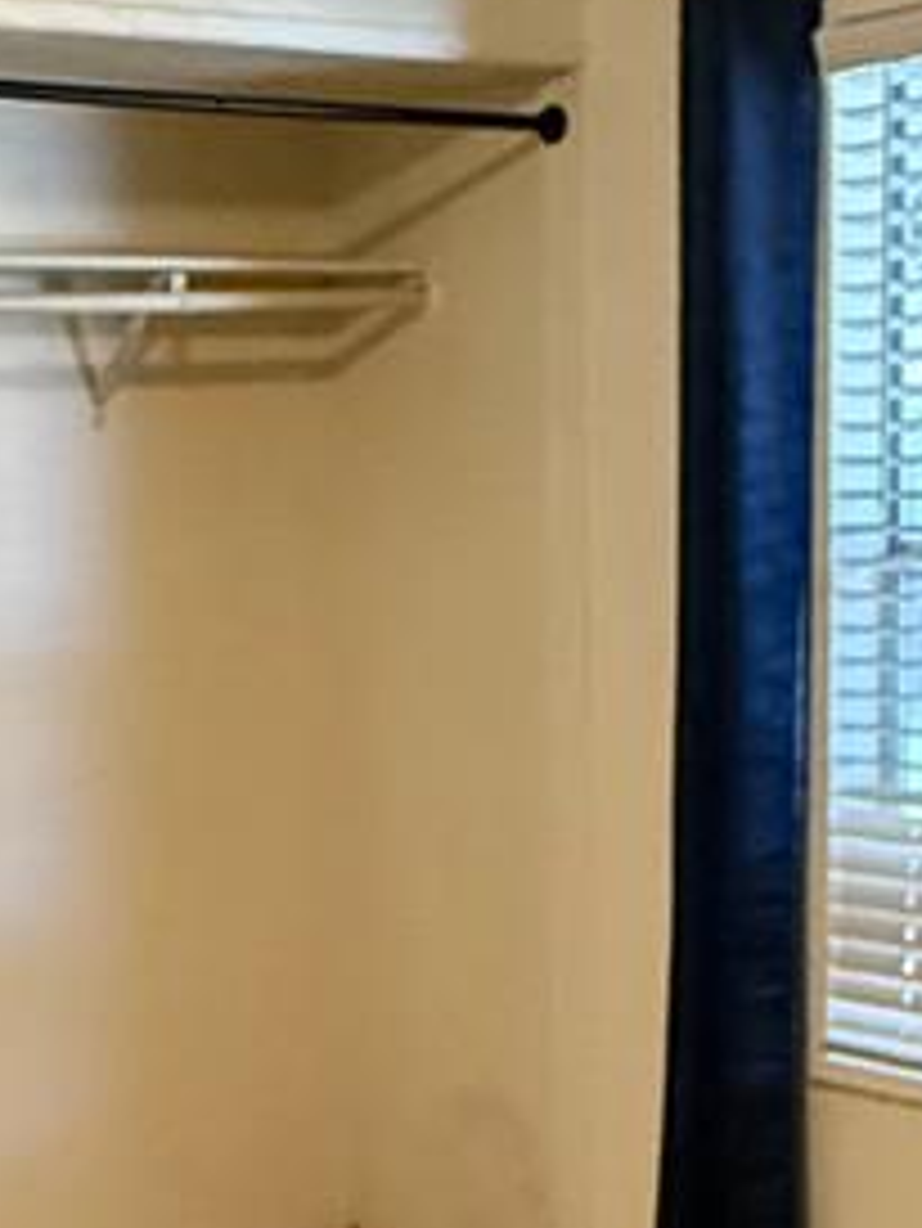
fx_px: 2732
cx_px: 191
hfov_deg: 19.0
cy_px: 931
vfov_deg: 25.0
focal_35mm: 77
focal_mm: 2.22
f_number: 2.2
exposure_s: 1/60
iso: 1000
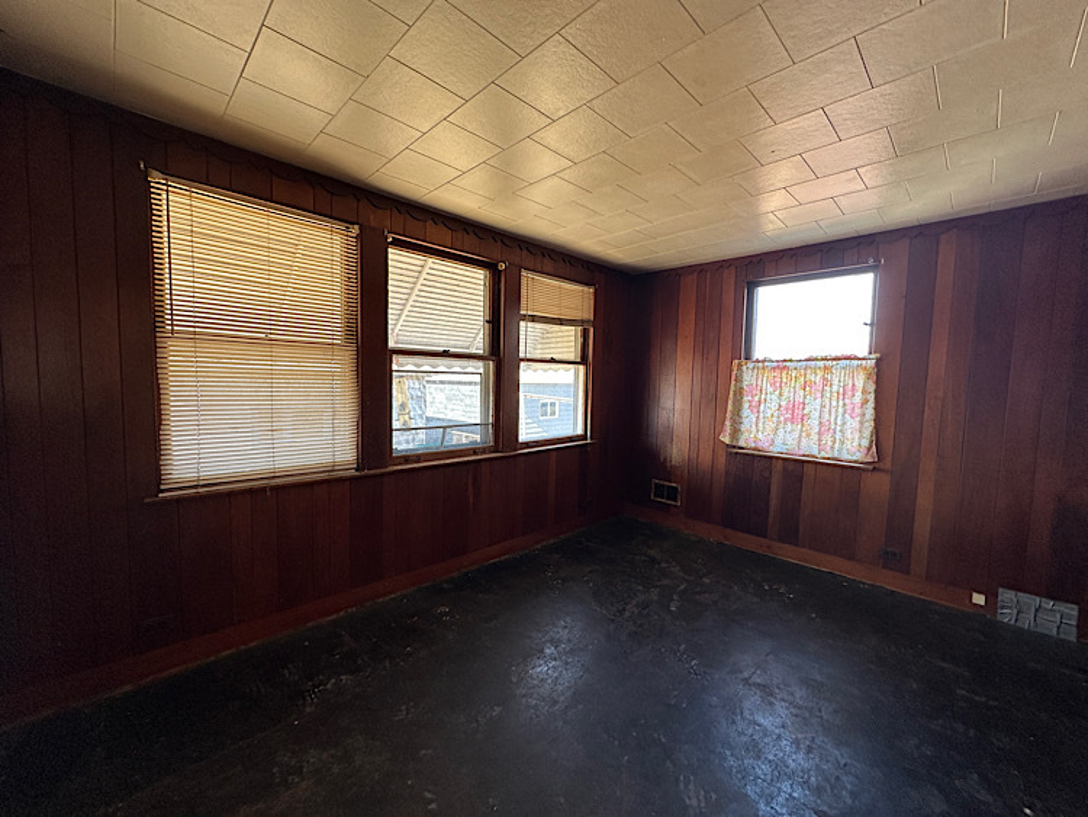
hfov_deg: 102.0
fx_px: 440
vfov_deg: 85.7
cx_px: 544
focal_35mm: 14
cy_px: 408
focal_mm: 2.22
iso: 100
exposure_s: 1/99
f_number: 2.2
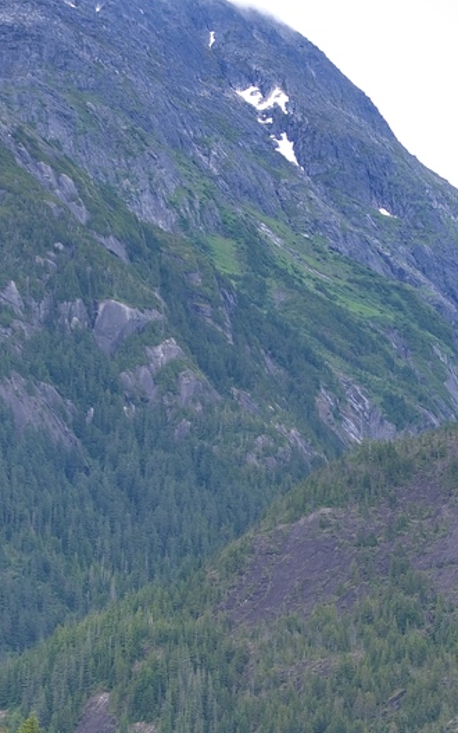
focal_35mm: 173
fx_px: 3455
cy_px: 562
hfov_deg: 7.6
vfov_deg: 12.1
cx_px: 233
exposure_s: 1/160
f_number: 4.5
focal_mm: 70
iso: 110
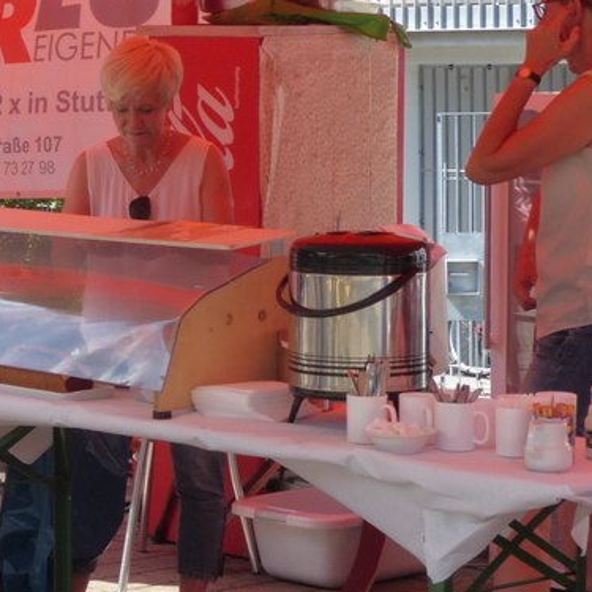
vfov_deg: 11.6
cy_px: 199
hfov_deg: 11.2
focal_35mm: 151
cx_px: -219
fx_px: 2922
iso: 100
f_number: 4
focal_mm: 9.1
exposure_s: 1/400
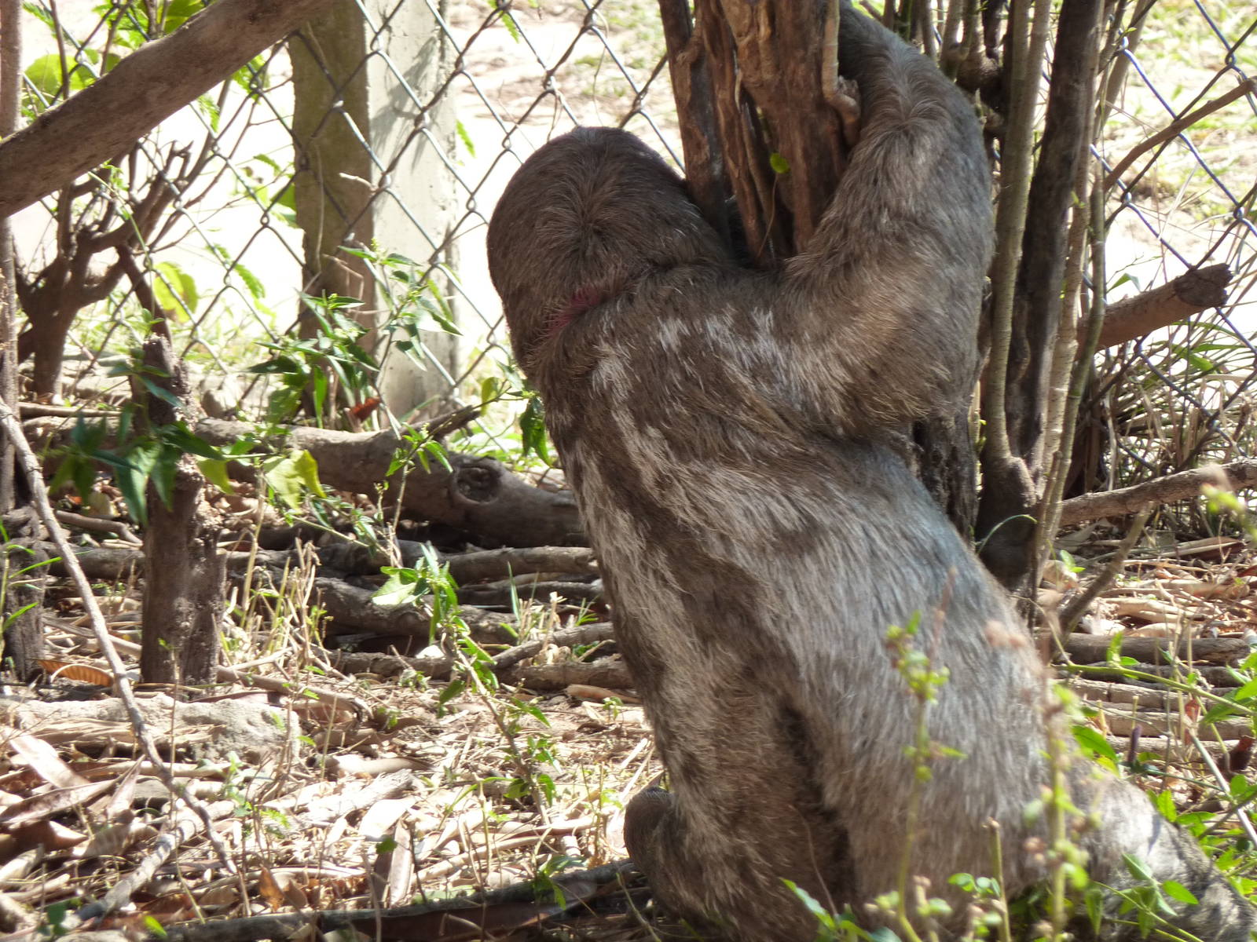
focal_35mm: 300
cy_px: 471
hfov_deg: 6.6
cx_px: 628
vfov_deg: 5.0
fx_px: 10894
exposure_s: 1/125
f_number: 4.9
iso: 160
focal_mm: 49.2
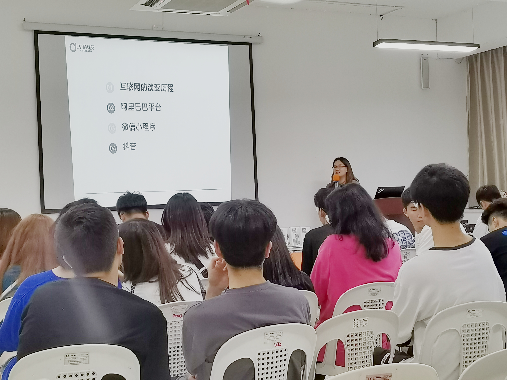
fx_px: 806
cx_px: 254
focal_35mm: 55
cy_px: 190
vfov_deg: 26.6
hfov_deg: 34.9
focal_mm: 5.5
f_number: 1.8
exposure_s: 1/60
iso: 250
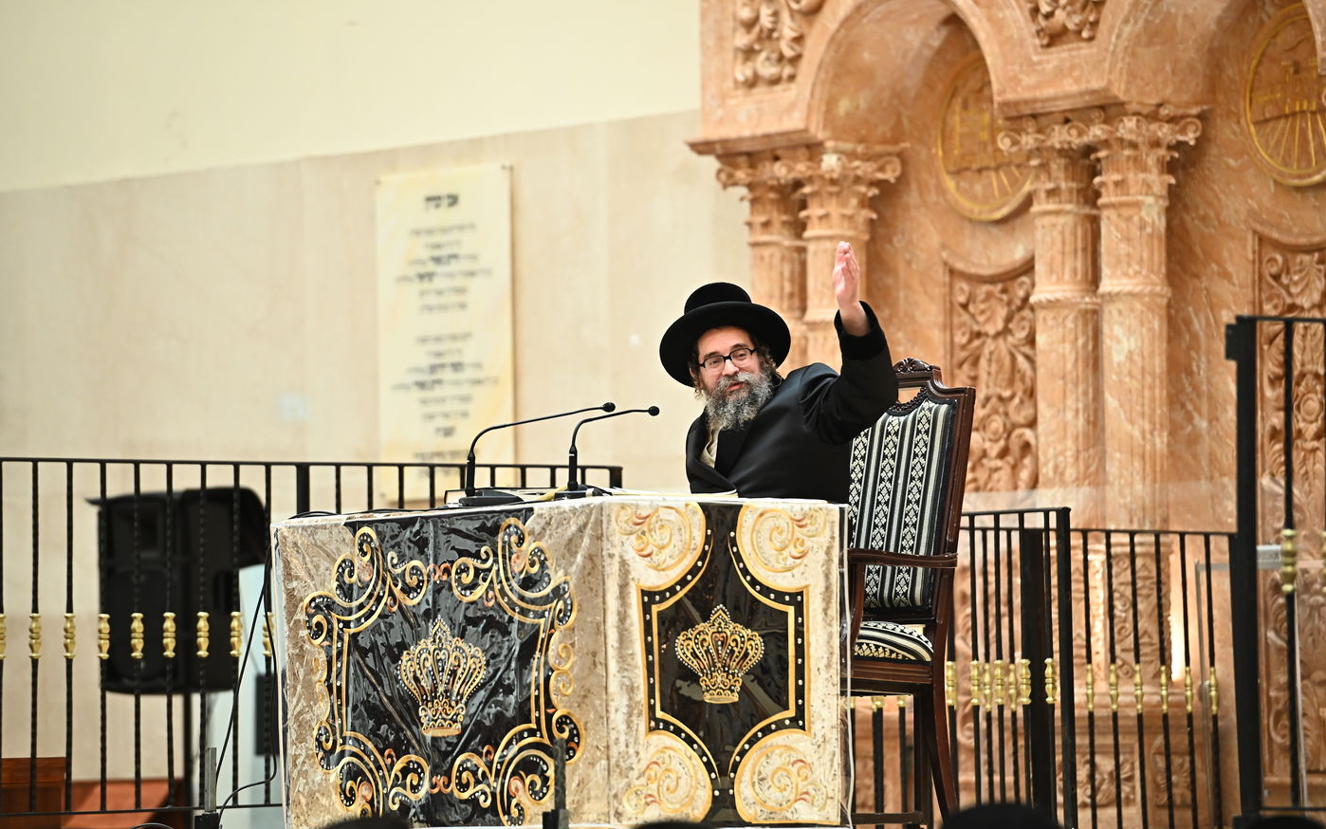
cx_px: 663
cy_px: 408
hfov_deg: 10.3
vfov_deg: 6.4
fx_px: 7373
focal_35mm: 204
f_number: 4.5
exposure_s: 1/200
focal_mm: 200
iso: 2000
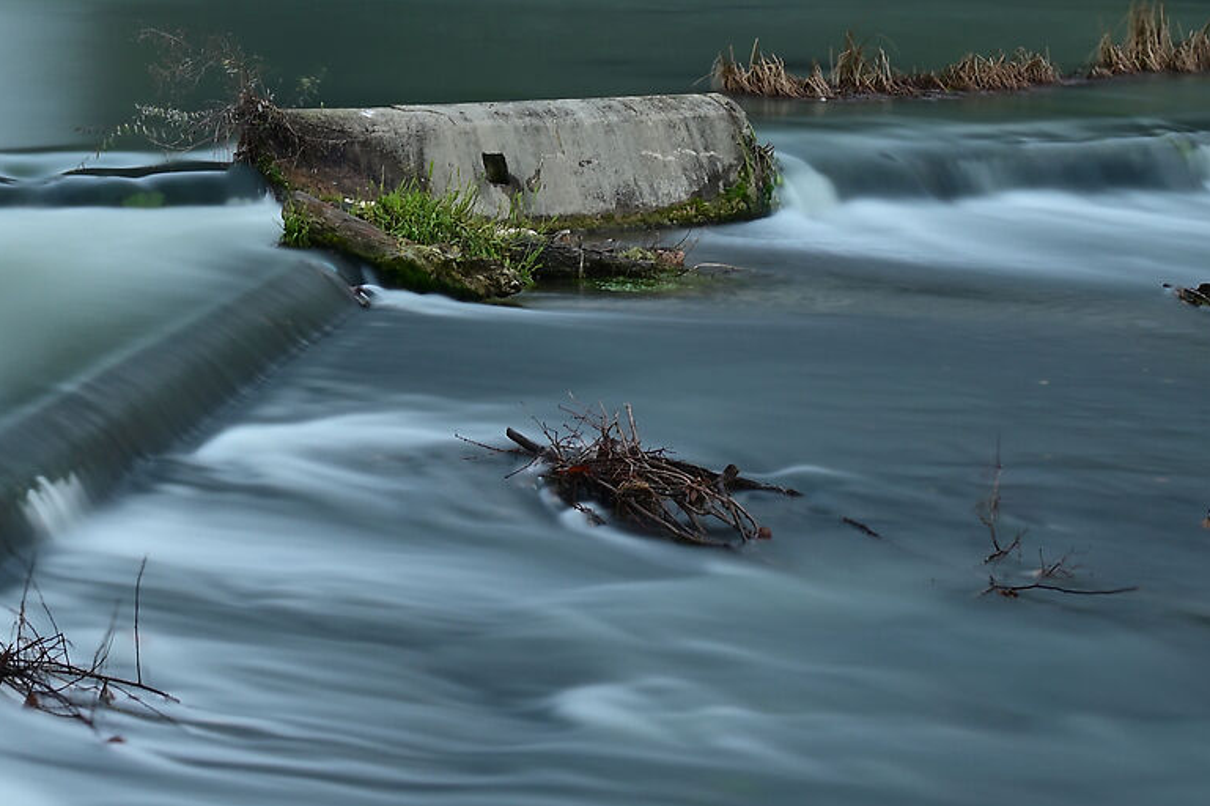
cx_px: 409
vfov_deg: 12.8
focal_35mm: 103
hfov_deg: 19.8
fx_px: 3460
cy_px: -306
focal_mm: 33
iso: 100
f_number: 18
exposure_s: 30
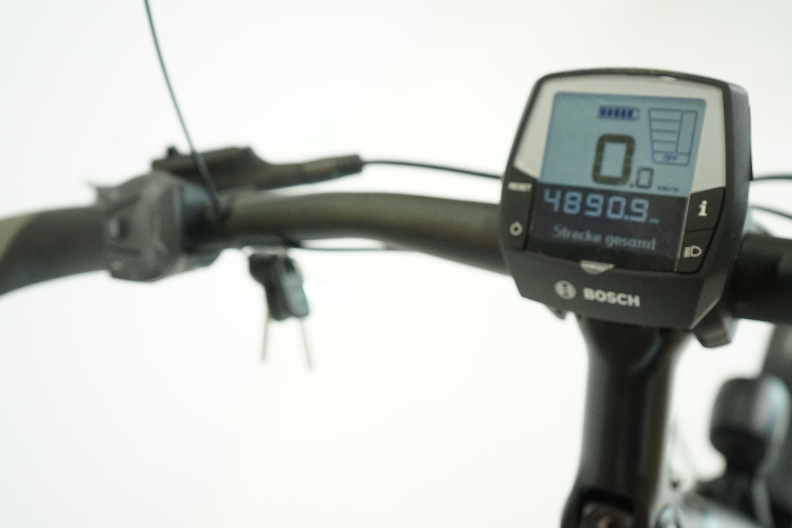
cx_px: 396
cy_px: 264
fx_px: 858
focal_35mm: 39
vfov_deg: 34.2
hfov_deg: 49.6
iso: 2500
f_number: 5
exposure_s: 1/200
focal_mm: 39
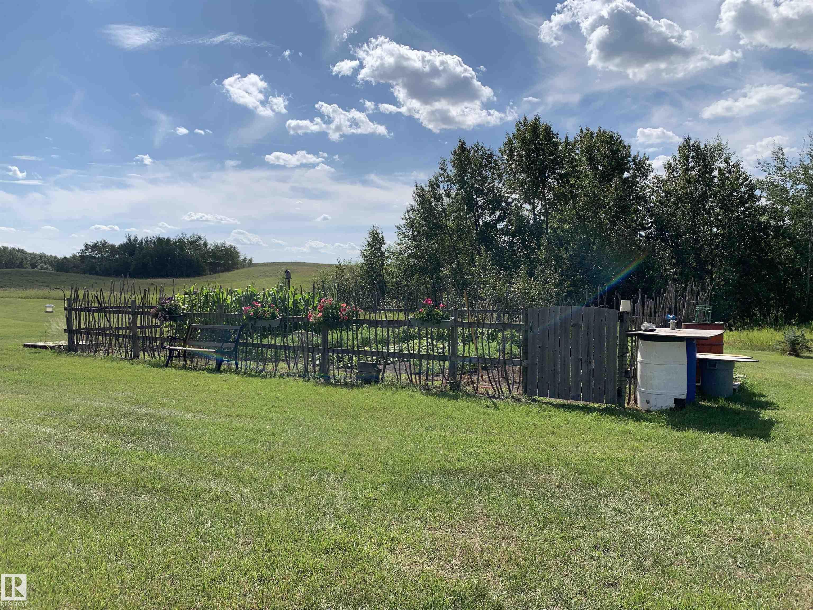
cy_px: 305
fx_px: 611
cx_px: 406
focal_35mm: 26
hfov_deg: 67.3
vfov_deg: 53.1
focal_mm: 4.25
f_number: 1.8
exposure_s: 1/4098
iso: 25
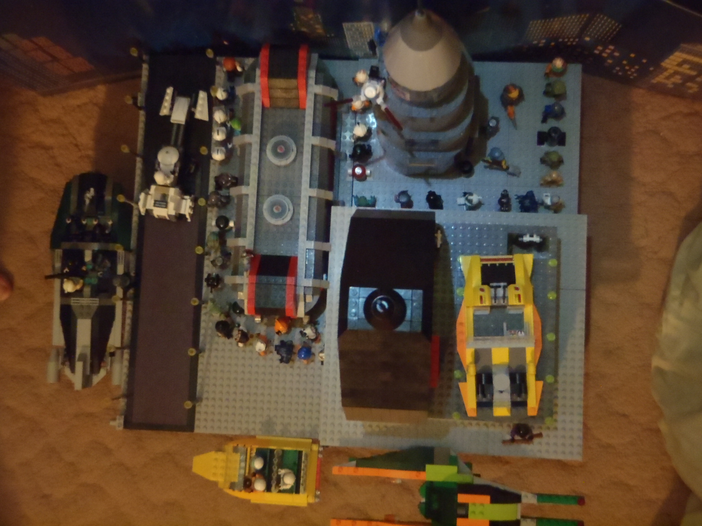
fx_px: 852
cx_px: 351
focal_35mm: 42
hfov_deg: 44.8
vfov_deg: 34.3
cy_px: 263
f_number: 4.3
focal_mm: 7.57
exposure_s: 1/8
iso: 800
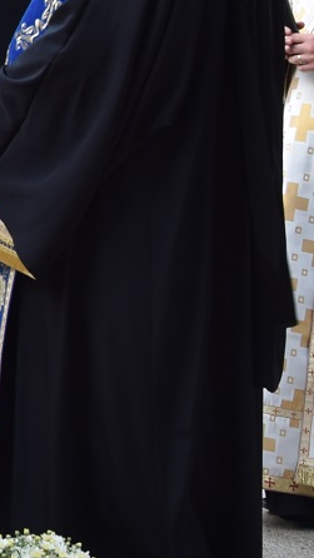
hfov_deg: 6.8
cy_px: -51
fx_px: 2501
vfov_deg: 12.5
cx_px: -440
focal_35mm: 169
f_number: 5.6
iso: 100
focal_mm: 24
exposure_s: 1/80
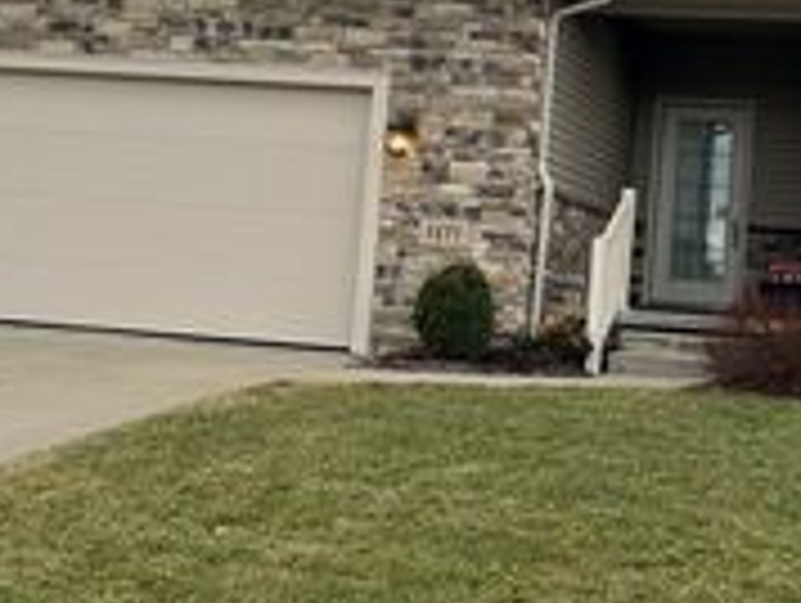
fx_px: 1691
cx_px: 670
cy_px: 182
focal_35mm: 73
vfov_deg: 20.1
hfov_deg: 26.0
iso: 50
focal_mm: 5.7
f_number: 1.5
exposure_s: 1/797
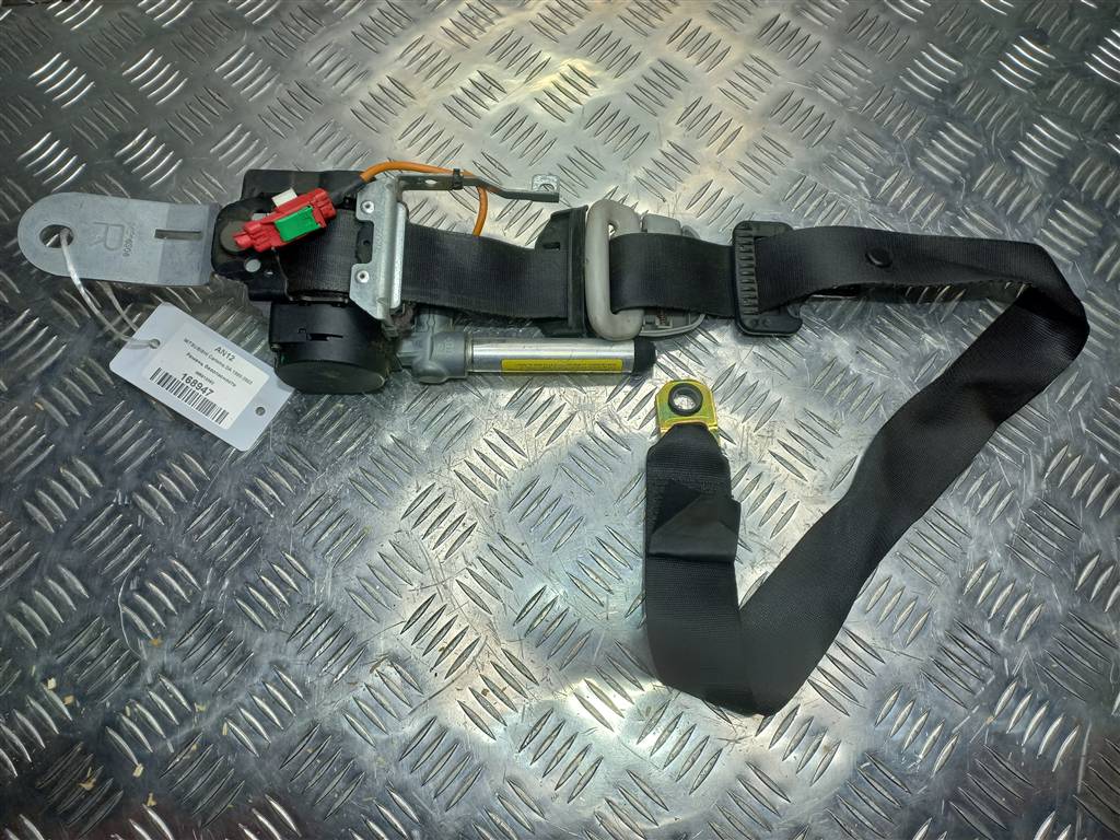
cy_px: 420
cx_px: 560
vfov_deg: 54.9
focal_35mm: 25
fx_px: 809
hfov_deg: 69.4
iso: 25
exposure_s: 1/100
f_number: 1.8
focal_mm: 4.6
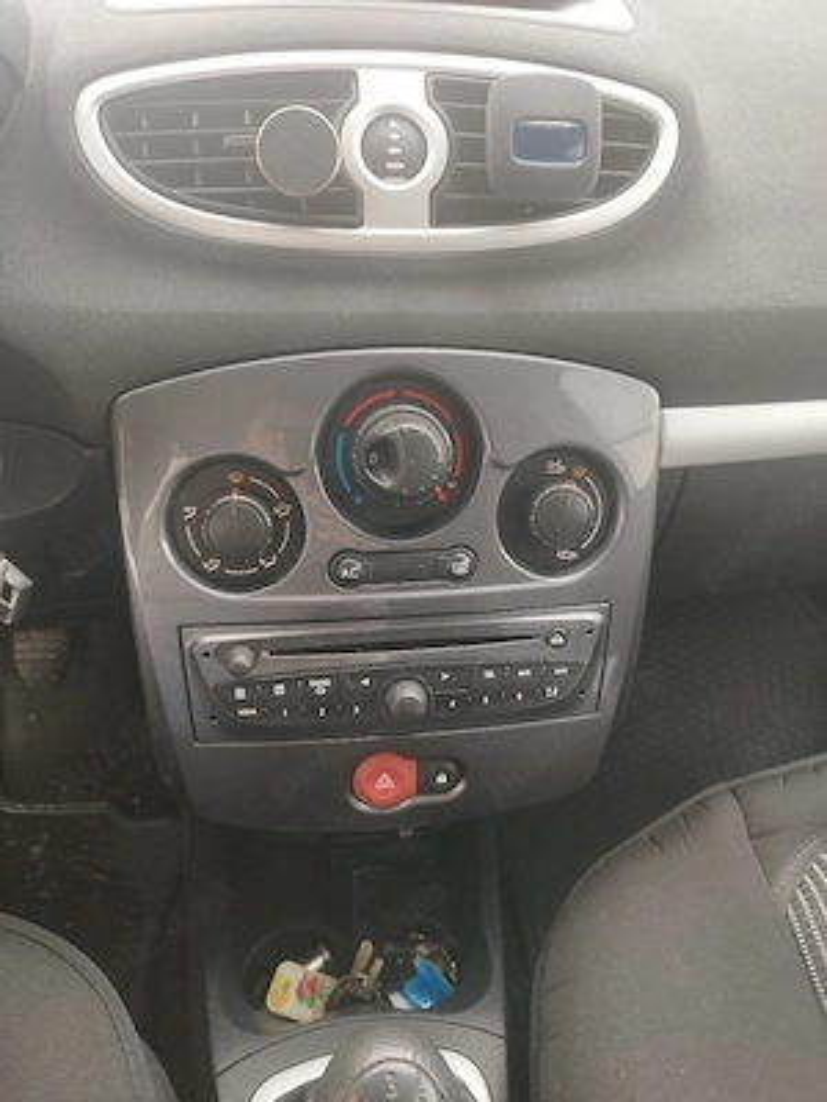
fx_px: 765
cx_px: 414
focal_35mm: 24
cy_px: 551
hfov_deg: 56.8
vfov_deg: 71.6
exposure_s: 1/50
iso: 70
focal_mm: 5.89
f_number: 1.89
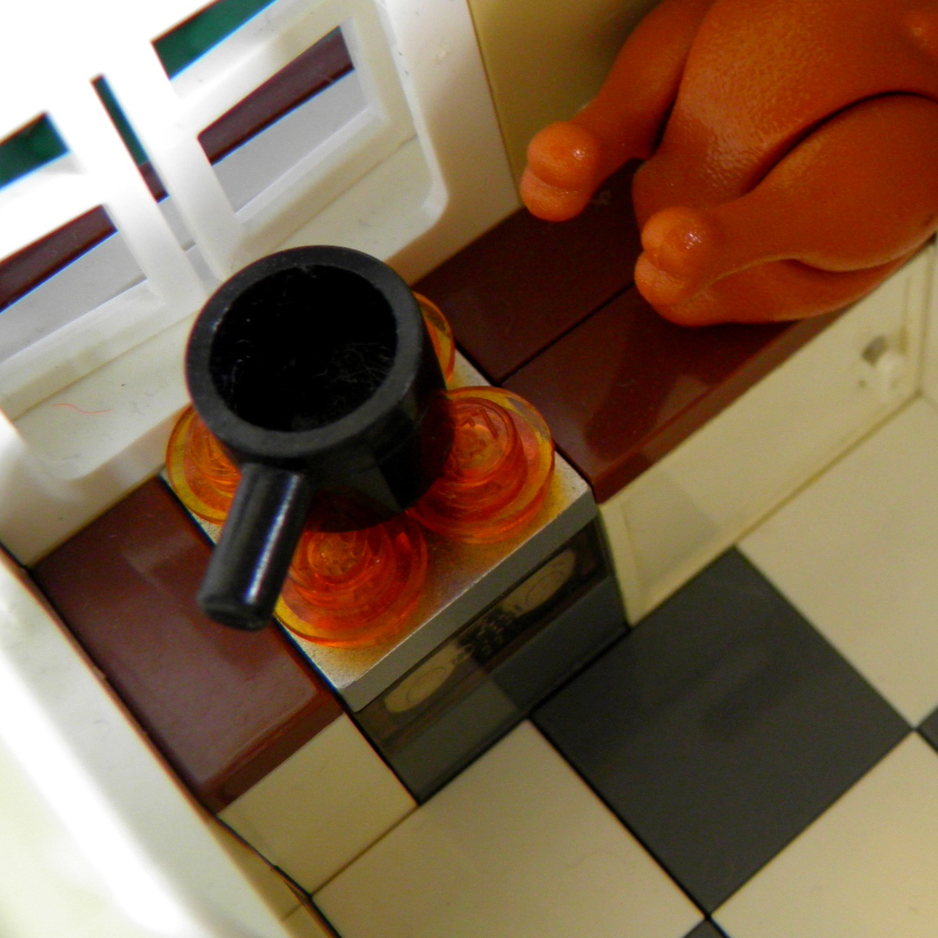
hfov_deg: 29.1
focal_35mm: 56
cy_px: 391
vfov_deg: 30.5
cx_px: 880
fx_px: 1717
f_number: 2.8
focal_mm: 4.9
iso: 100
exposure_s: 1/8
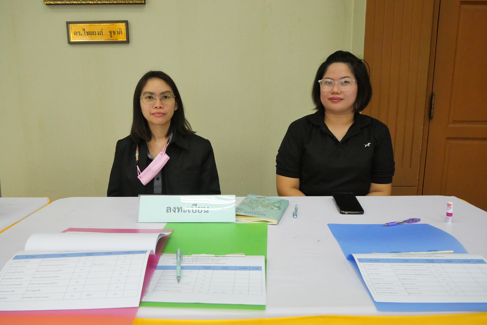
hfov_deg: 71.5
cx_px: 242
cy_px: 164
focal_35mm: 25
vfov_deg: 51.3
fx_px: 338
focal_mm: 12
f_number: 5
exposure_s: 1/250
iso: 3200
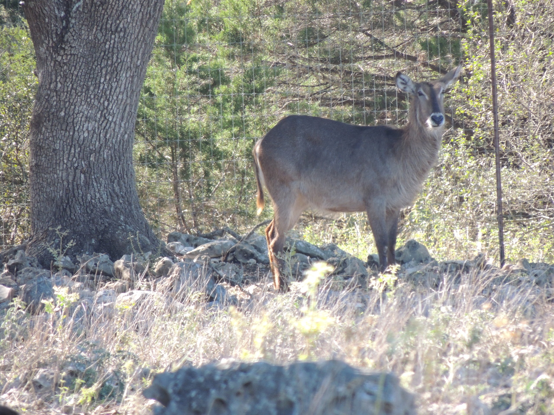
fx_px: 12803
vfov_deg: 1.9
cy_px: 208
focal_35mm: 800
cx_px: 277
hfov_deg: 2.5
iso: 400
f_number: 5.2
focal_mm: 142.6
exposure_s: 1/200
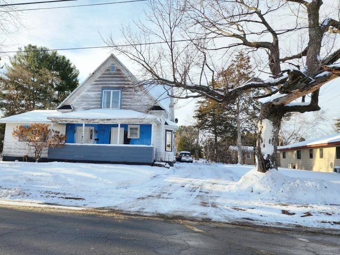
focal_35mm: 28
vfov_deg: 49.7
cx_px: 139
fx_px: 275
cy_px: 121
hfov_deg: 63.0
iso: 12
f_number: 1.8
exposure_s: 1/711
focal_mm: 6.4
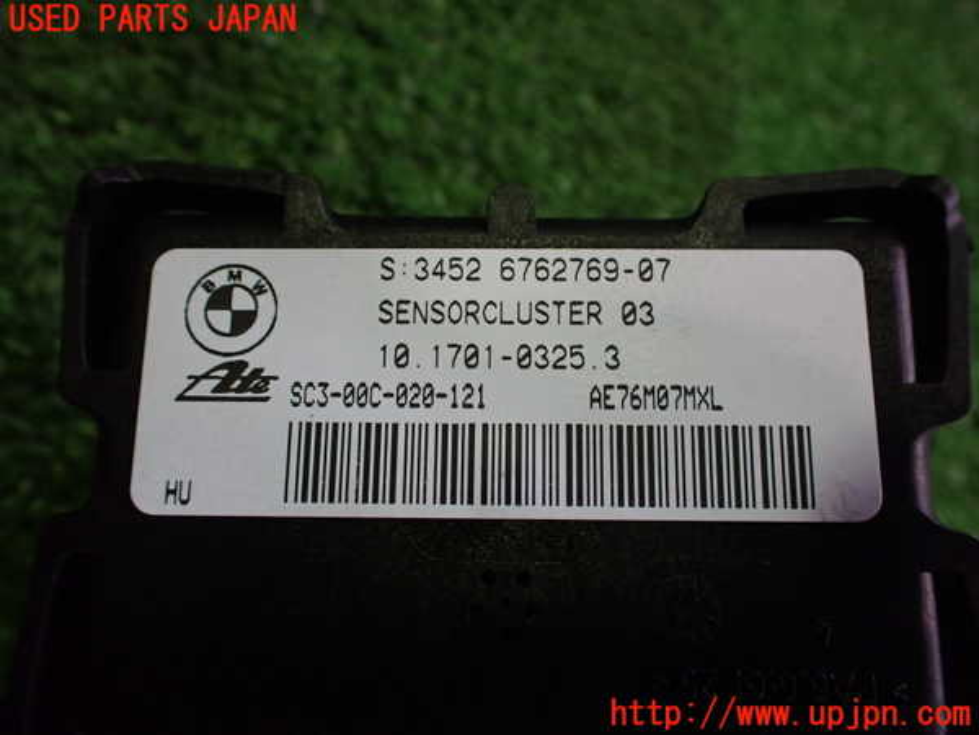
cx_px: 490
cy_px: 368
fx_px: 848
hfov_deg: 60.0
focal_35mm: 30
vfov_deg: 46.8
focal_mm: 5.4
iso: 500
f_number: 2.3
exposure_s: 1/125
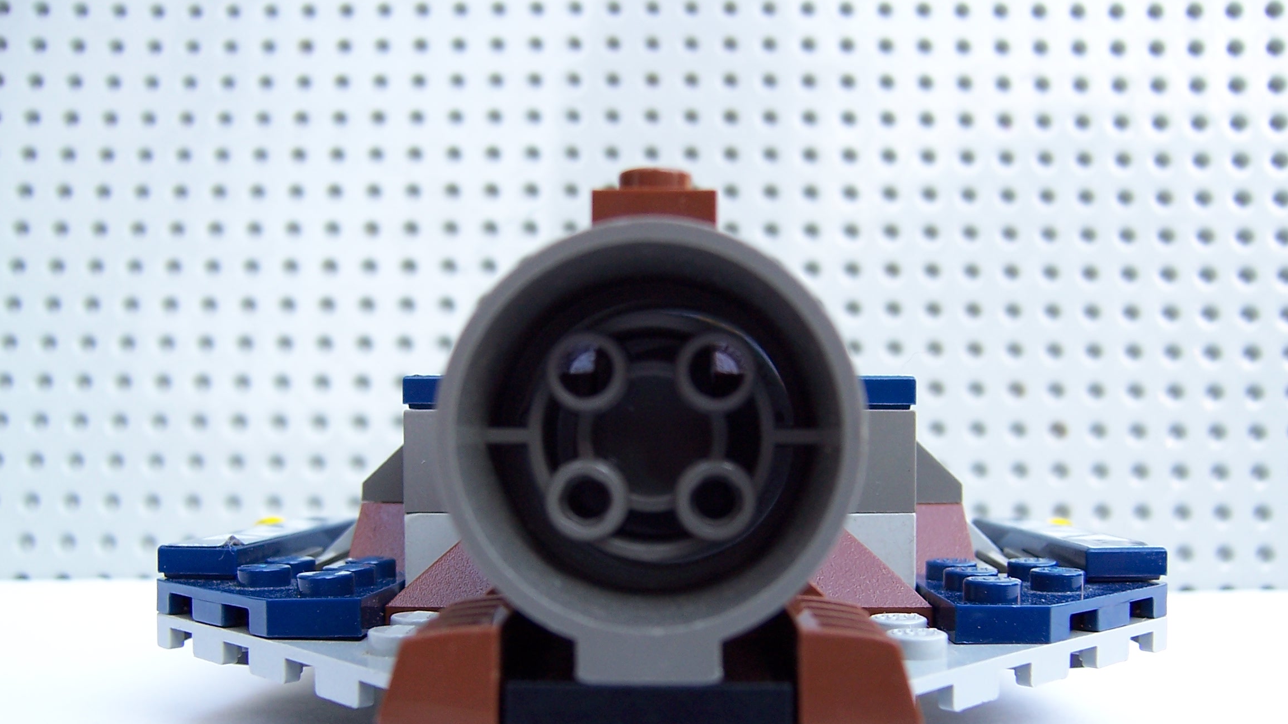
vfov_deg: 32.7
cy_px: 451
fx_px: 1229
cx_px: 644
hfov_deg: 55.3
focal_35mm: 36
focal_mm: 5.5
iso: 80
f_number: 3.4
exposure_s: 1/60
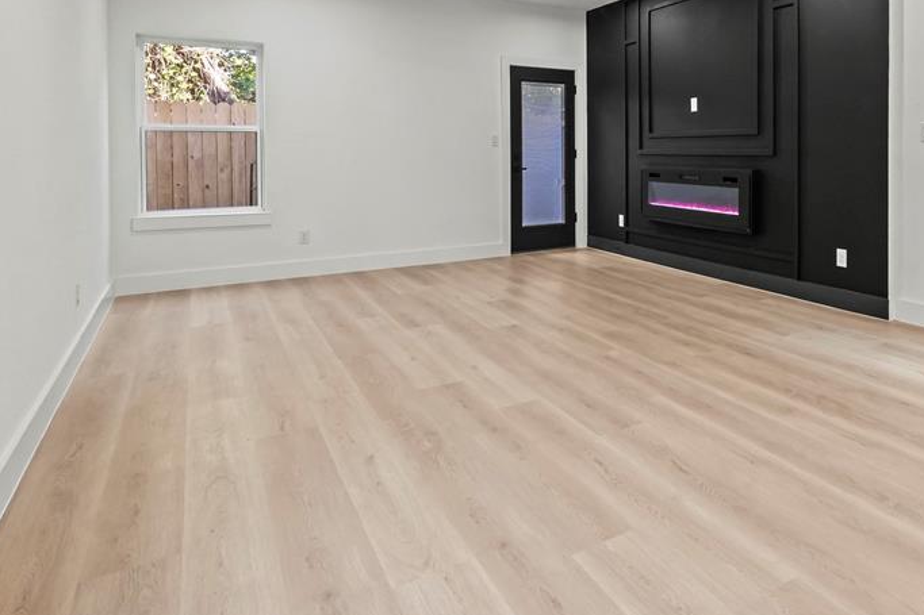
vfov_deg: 50.0
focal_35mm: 25
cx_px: 639
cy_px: 166
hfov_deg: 69.4
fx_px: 635
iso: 2500
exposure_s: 1/15
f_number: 8
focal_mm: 11
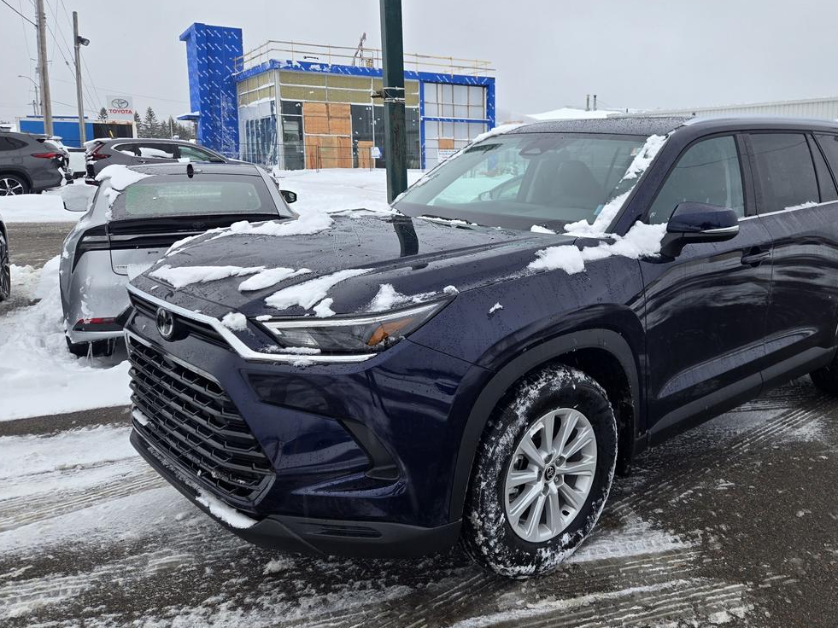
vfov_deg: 46.7
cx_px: 536
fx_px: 726
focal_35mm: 30
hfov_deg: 59.0
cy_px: 277
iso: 25
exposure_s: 1/350
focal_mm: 5.4
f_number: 1.8
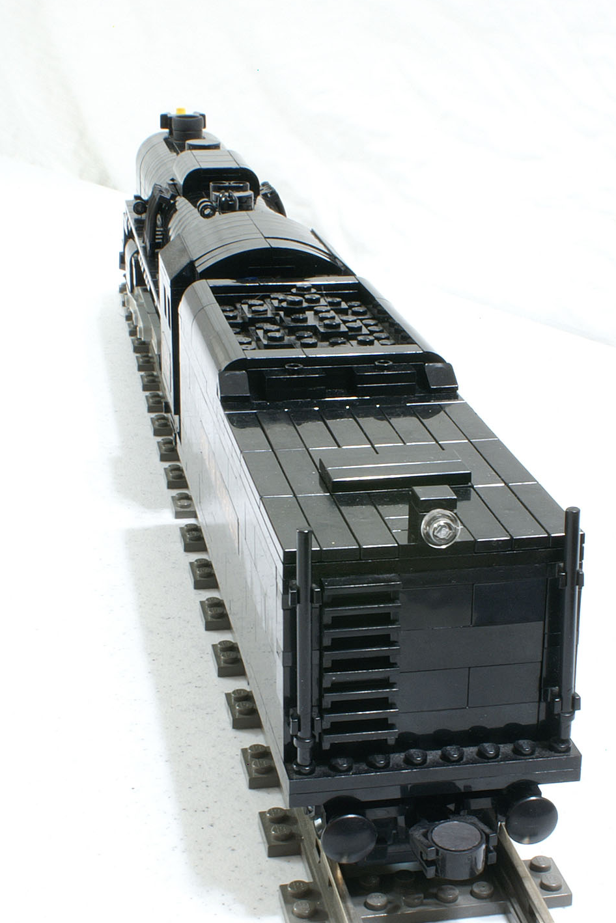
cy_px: 486
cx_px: 315
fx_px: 1129
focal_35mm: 44
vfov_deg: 44.5
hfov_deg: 30.5
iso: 100
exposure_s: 10
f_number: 29
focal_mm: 26
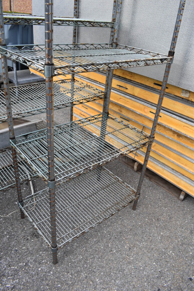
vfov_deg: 67.3
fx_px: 218
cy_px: 146
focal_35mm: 27
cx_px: 97
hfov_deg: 48.0
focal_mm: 18
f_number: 6.3
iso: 200
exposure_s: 1/250
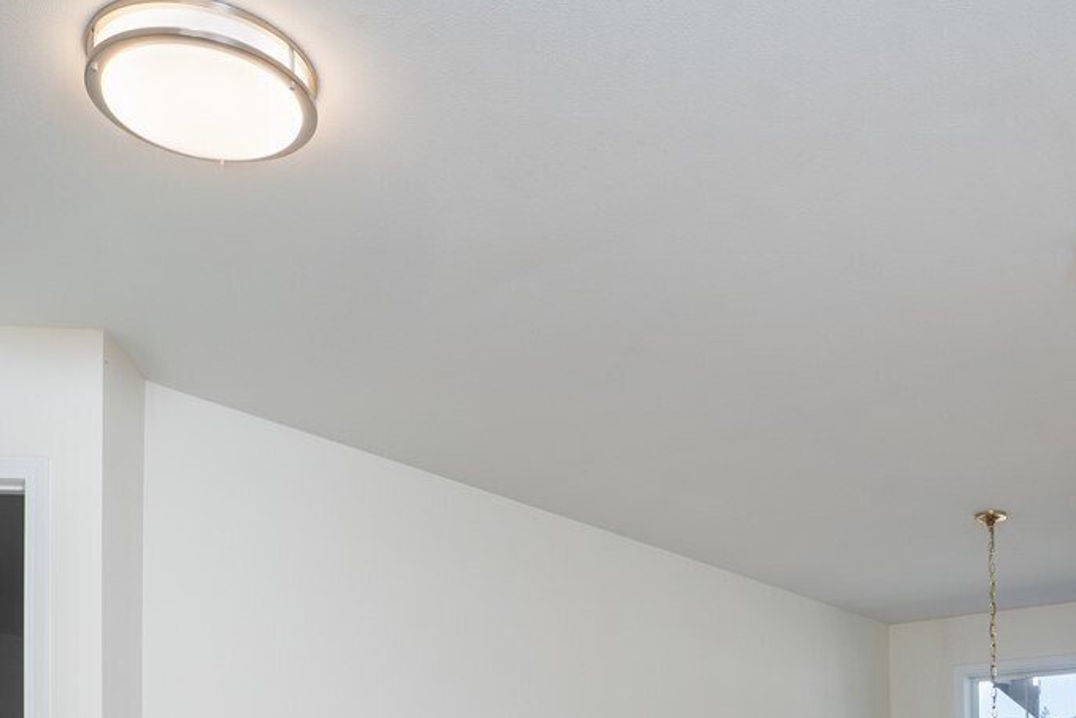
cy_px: 860
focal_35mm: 40
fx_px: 1195
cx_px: 708
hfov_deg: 47.7
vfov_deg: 28.9
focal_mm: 16
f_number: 8
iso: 200
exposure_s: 1/200
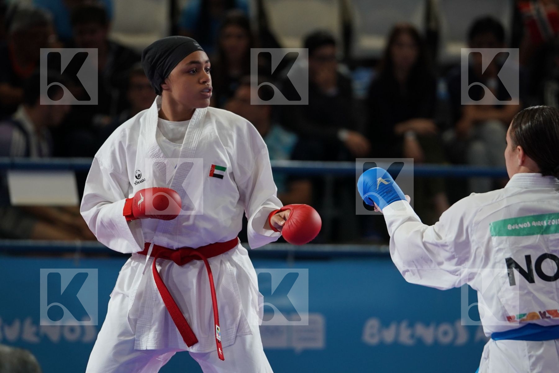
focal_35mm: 300
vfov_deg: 4.6
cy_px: 186
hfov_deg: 6.9
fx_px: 4658
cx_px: 280
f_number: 2.8
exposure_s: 1/1000
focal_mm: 200
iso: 800
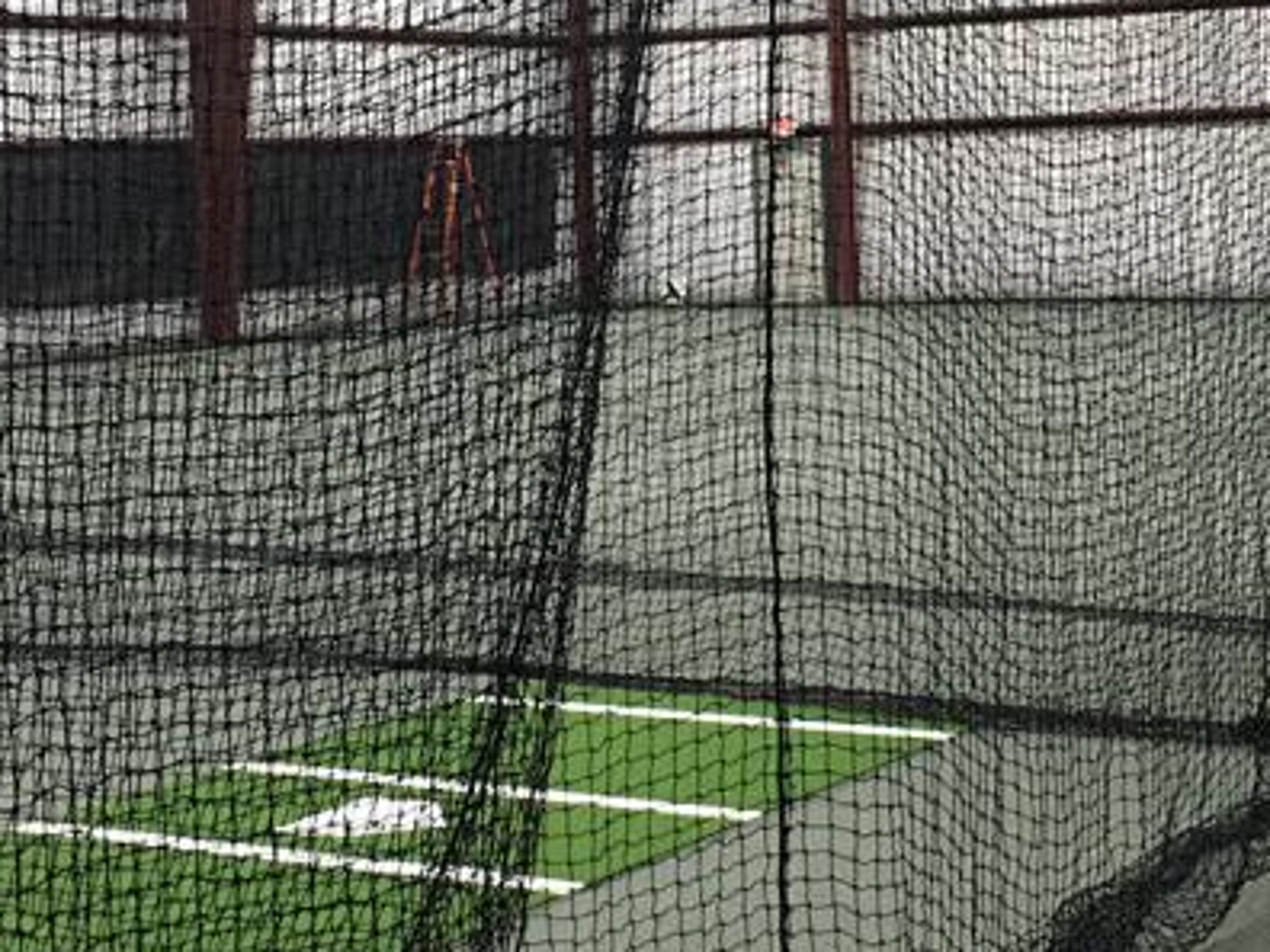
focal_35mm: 75
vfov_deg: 19.5
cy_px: 272
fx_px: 2752
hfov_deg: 25.9
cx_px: 831
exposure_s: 1/30
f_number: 2.2
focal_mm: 4.15
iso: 125
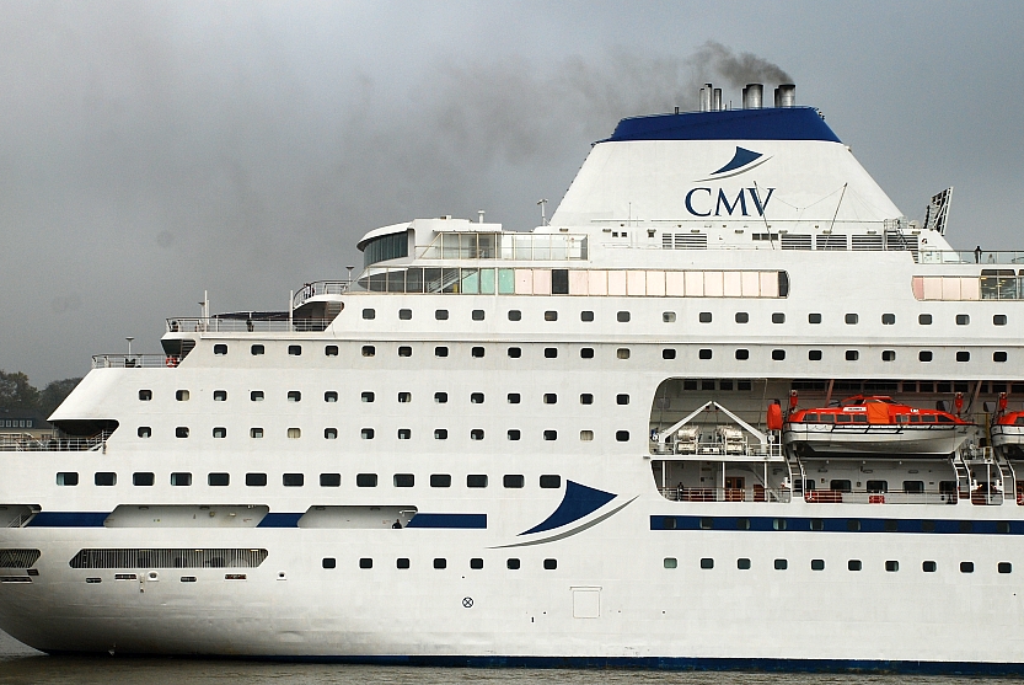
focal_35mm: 107
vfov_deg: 12.8
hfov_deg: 19.1
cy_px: 354
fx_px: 3046
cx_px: 505
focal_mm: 58
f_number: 10
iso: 180
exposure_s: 1/250
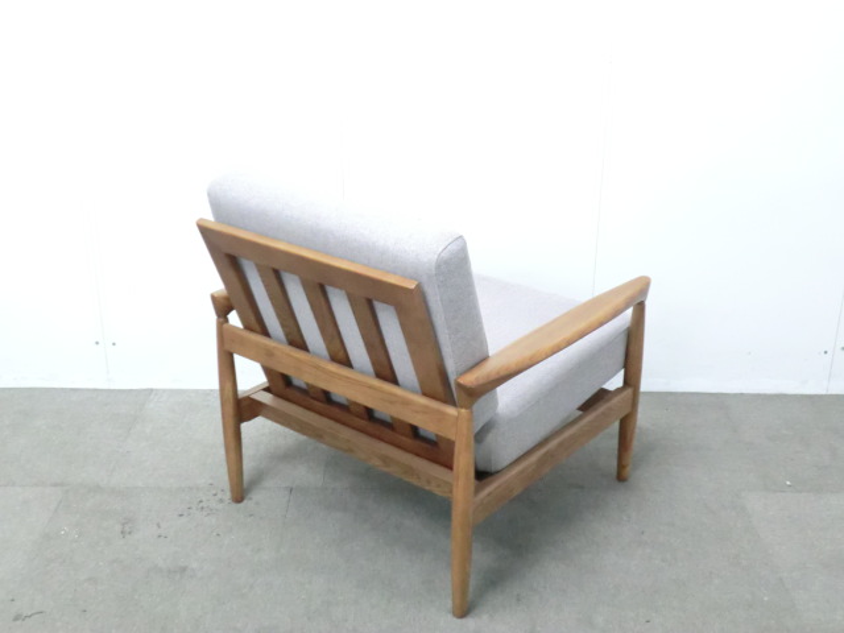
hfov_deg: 42.1
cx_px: 422
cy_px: 316
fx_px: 1097
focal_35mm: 45
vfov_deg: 32.2
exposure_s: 1/25
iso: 800
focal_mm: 8.2
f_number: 4.3
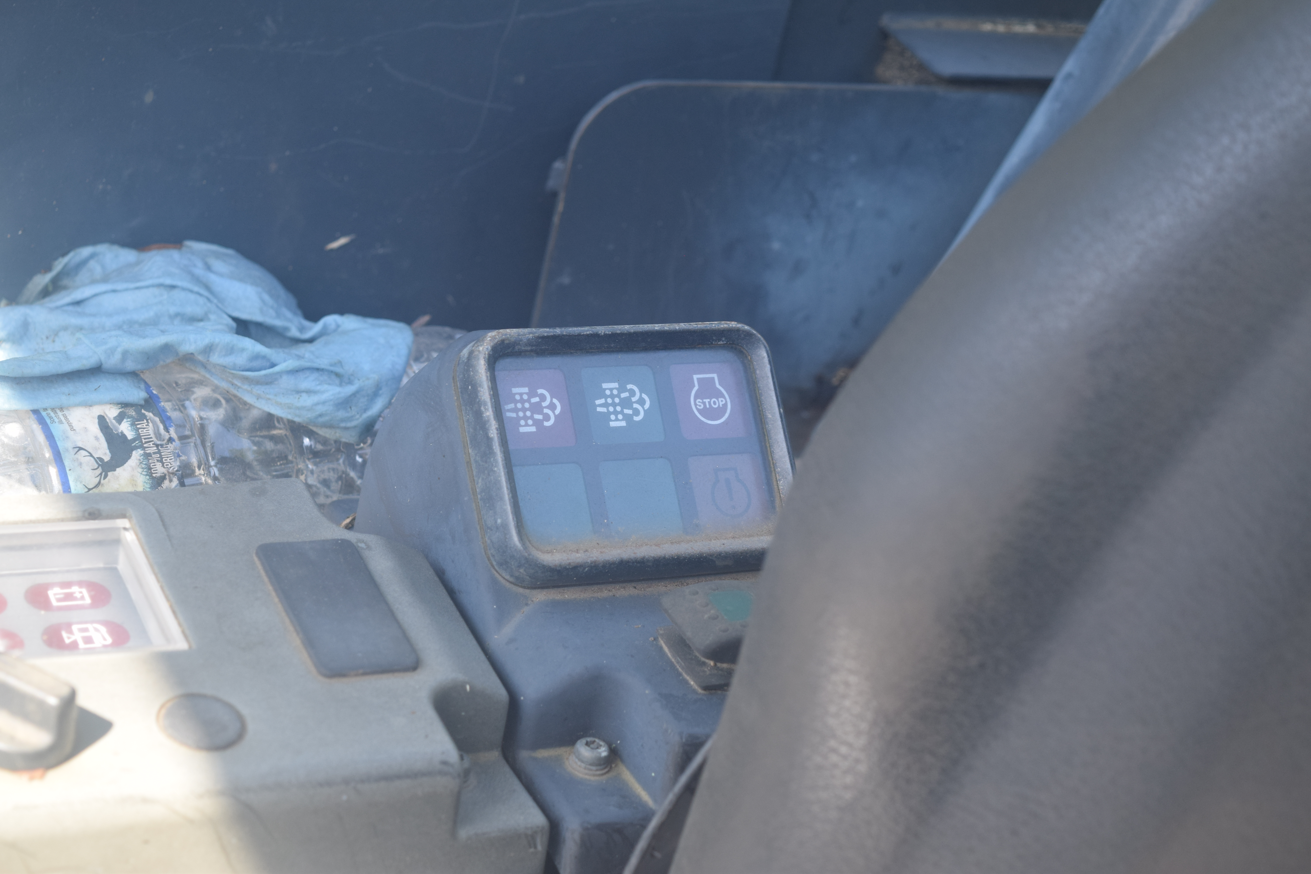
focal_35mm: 82
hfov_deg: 24.6
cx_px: 656
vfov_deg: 16.6
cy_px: 437
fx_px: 3004
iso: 400
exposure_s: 1/200
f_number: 7.1
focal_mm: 55
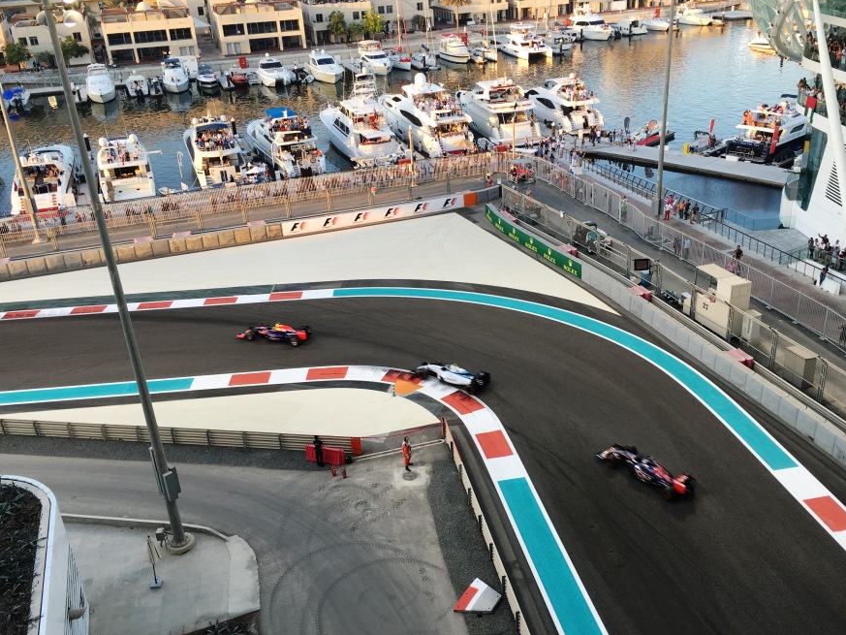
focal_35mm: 34
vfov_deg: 41.8
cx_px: 466
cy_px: 328
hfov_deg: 53.9
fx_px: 831
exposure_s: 1/135
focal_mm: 4.15
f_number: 2.2
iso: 25
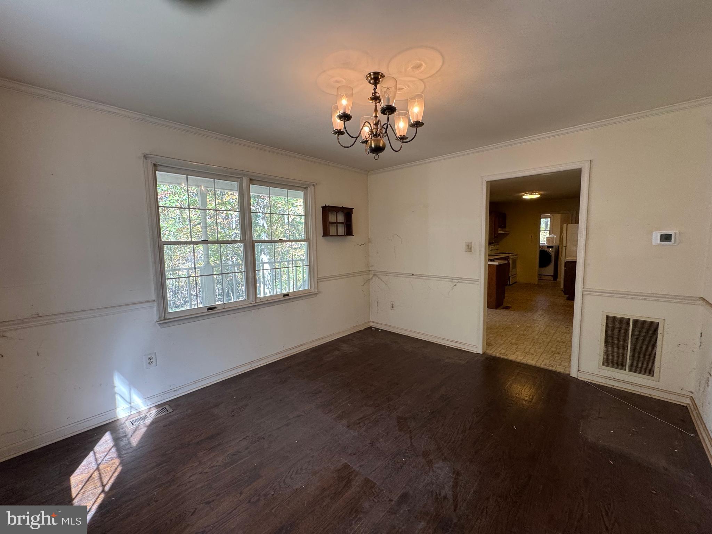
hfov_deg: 102.1
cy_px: 267
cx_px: 356
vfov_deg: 85.7
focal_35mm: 14
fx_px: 288
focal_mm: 2.22
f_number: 2.2
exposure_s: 1/120
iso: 200
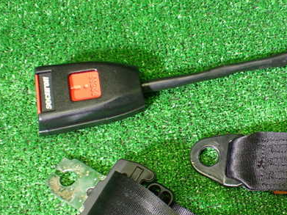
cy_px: 120
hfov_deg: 40.2
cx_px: 212
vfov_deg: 31.5
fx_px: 381
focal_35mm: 46
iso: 800
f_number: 2.3
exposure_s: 1/125
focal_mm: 5.4
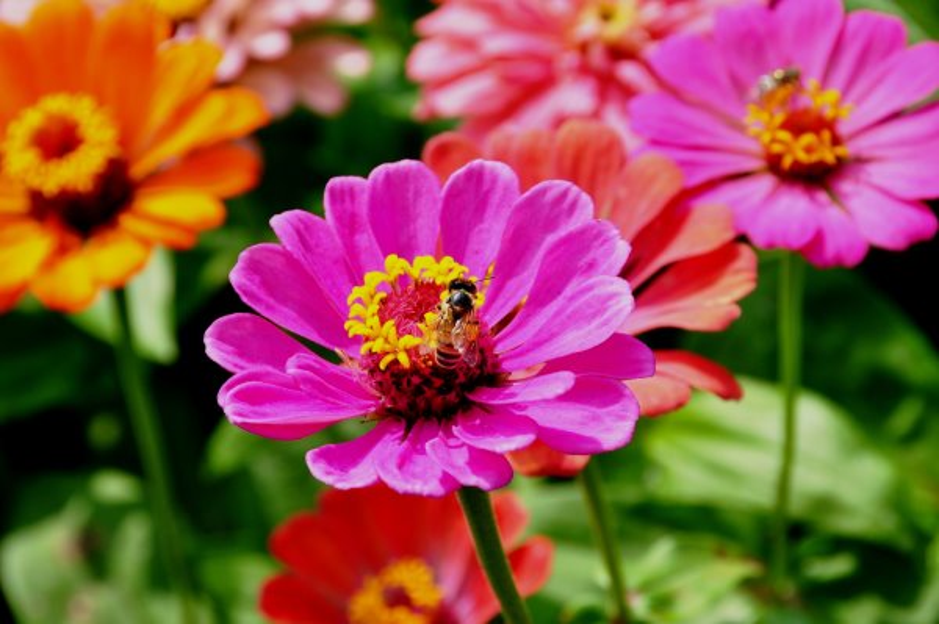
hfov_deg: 9.2
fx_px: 5864
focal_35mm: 225
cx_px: 470
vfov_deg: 6.1
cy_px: 312
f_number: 14
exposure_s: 1/400
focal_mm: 150
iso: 400
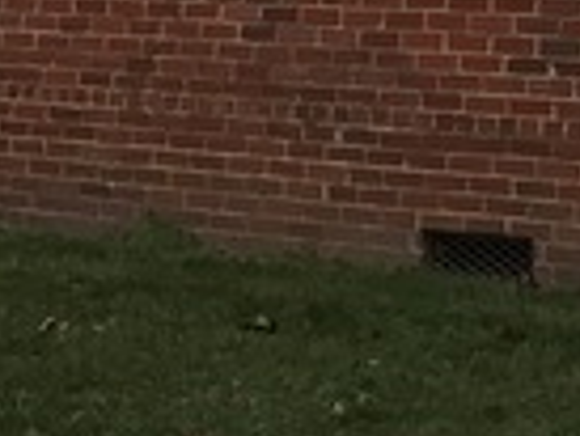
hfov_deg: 11.3
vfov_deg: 8.7
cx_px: 1141
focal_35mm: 158
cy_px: -563
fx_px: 2650
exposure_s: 1/921
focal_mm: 3.99
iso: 20
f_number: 1.8
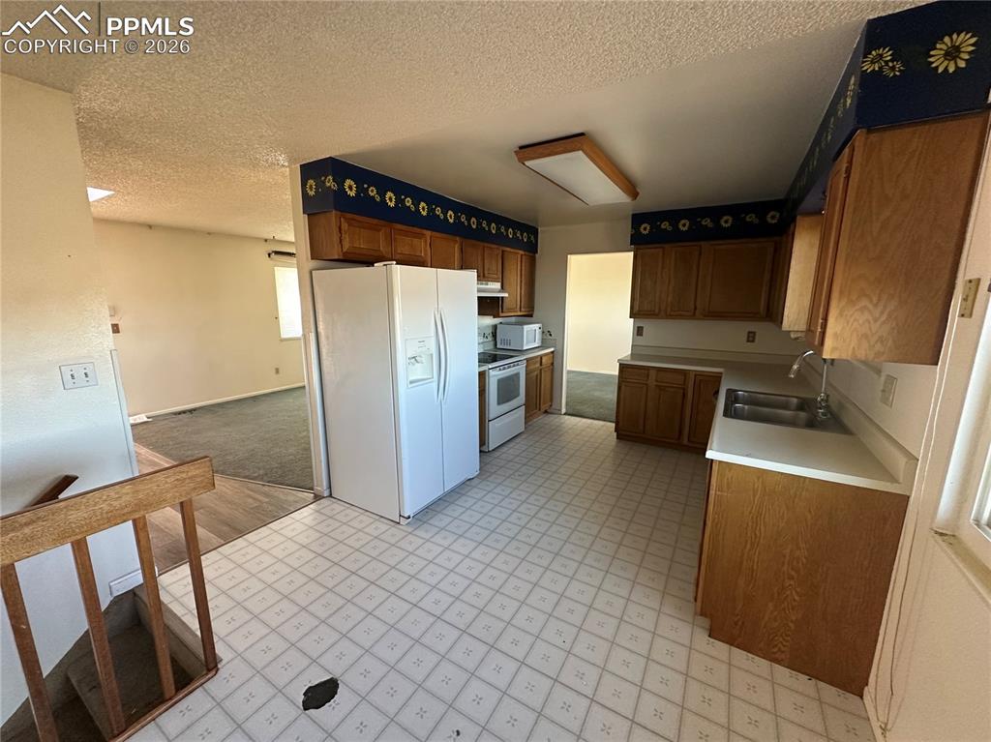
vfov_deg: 85.6
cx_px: 496
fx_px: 401
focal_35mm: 14
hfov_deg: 102.1
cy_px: 371
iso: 320
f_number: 2.2
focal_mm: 2.22
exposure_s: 1/99
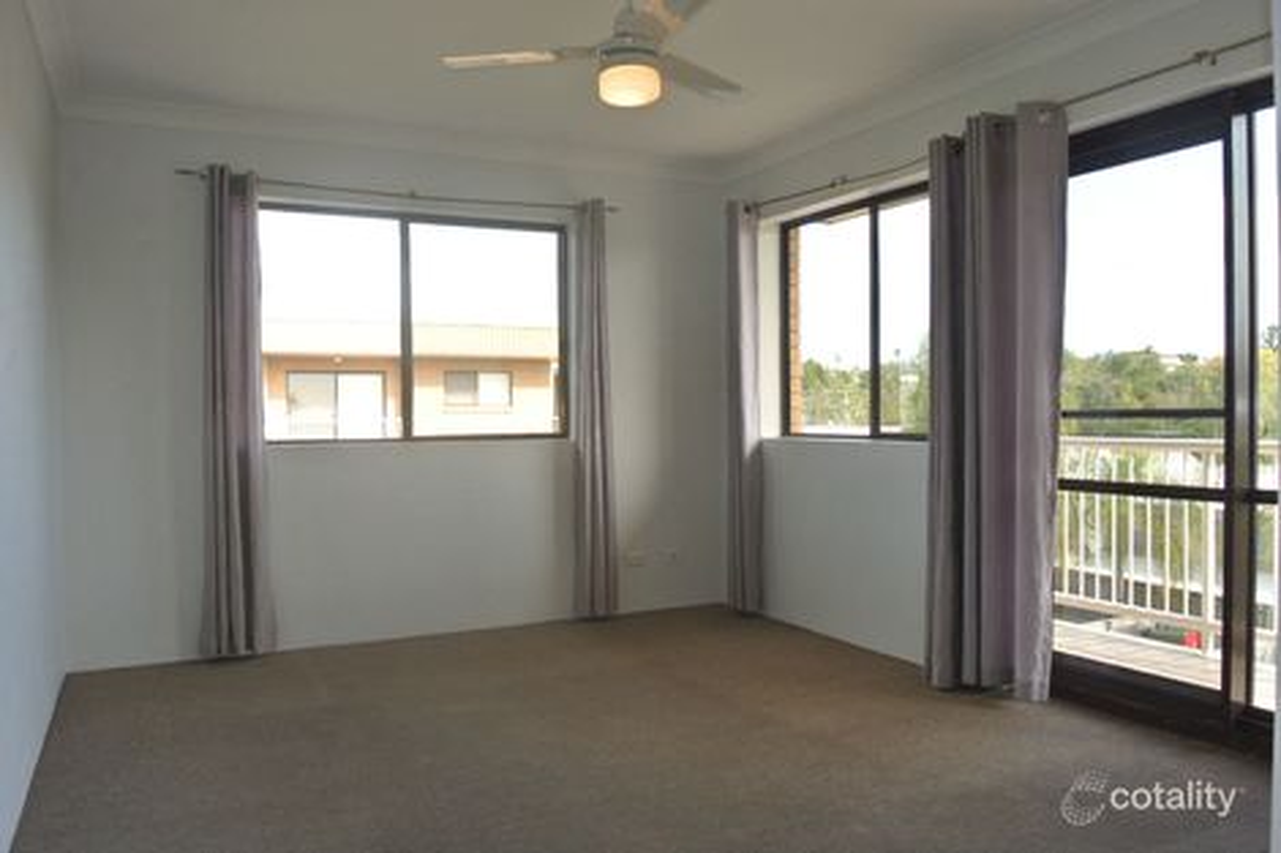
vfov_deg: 47.9
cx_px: 640
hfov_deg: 67.4
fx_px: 960
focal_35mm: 27
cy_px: 426
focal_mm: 10
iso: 200
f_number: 7.1
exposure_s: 1/60
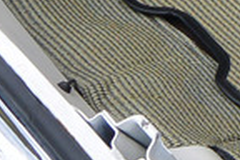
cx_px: 608
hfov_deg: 9.0
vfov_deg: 6.7
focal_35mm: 201
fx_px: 1340
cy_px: -106
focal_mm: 11
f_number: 4
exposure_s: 1/250
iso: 110
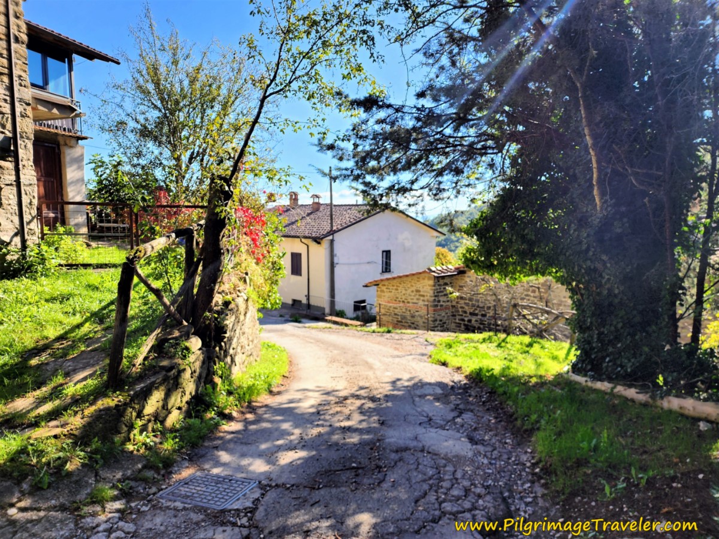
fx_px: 478
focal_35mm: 23
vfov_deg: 58.9
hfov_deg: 73.9
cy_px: 270
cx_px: 360
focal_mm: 6.4
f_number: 1.8
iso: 12
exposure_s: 1/348
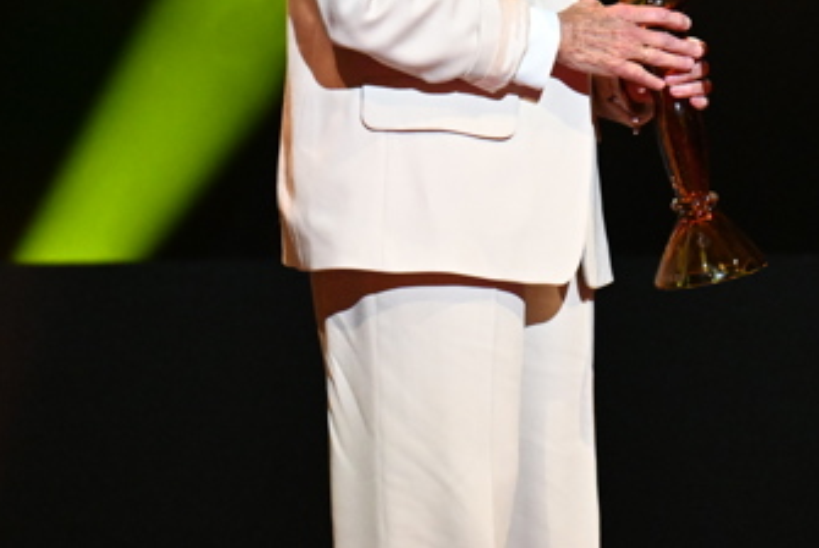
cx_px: 672
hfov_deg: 3.3
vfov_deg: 2.2
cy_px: -12
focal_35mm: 617
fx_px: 14049
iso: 5000
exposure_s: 1/400
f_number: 3.5
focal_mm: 200
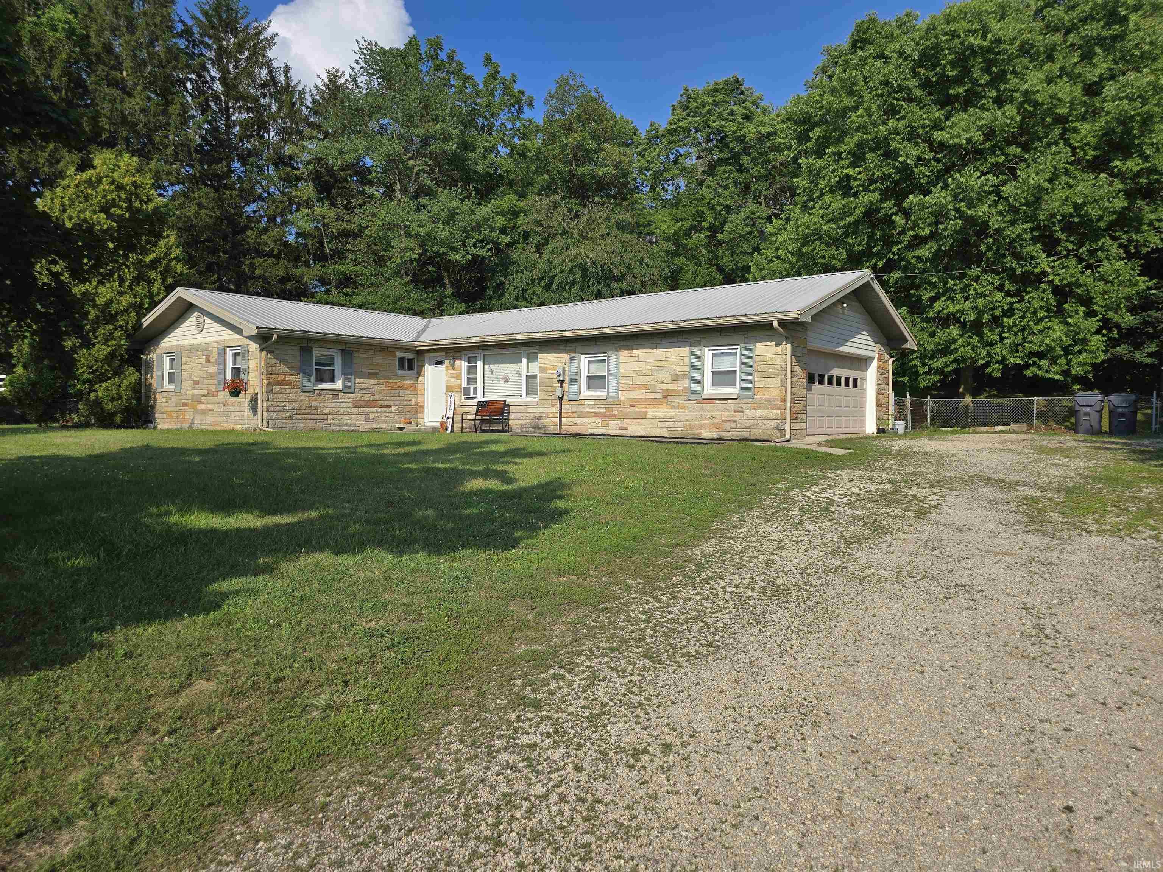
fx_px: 773
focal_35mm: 23
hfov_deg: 73.9
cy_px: 436
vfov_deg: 58.9
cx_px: 582
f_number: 1.7
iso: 12
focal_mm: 6.3
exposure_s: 1/924
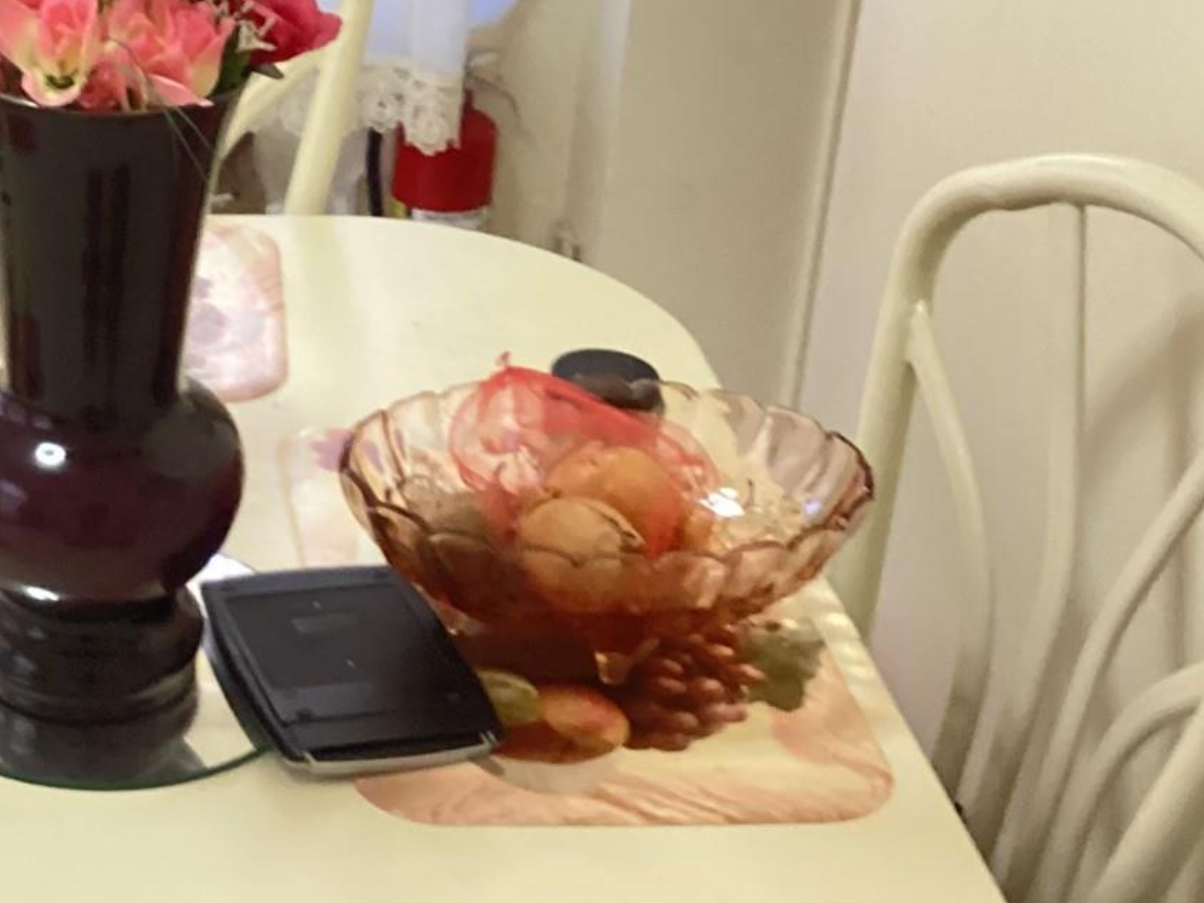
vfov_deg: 19.3
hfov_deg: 25.5
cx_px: 206
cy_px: 127
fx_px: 2608
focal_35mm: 75
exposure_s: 1/30
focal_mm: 3.3
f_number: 2.4
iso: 400
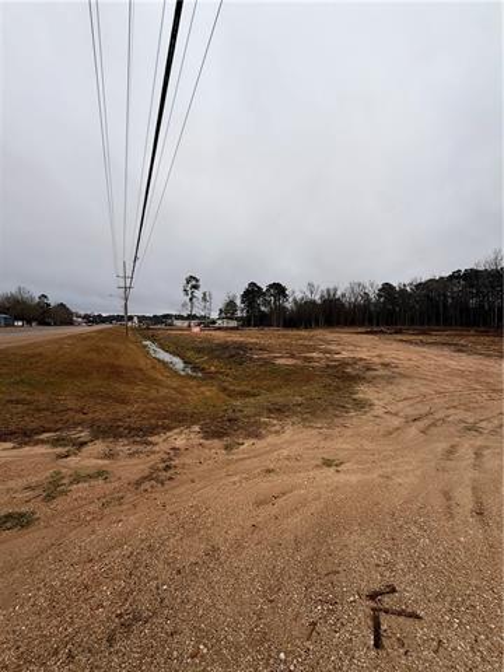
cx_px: 252
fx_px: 272
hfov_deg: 85.7
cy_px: 336
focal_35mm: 14
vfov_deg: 102.1
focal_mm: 2.22
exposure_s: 1/1068
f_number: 2.2
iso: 50
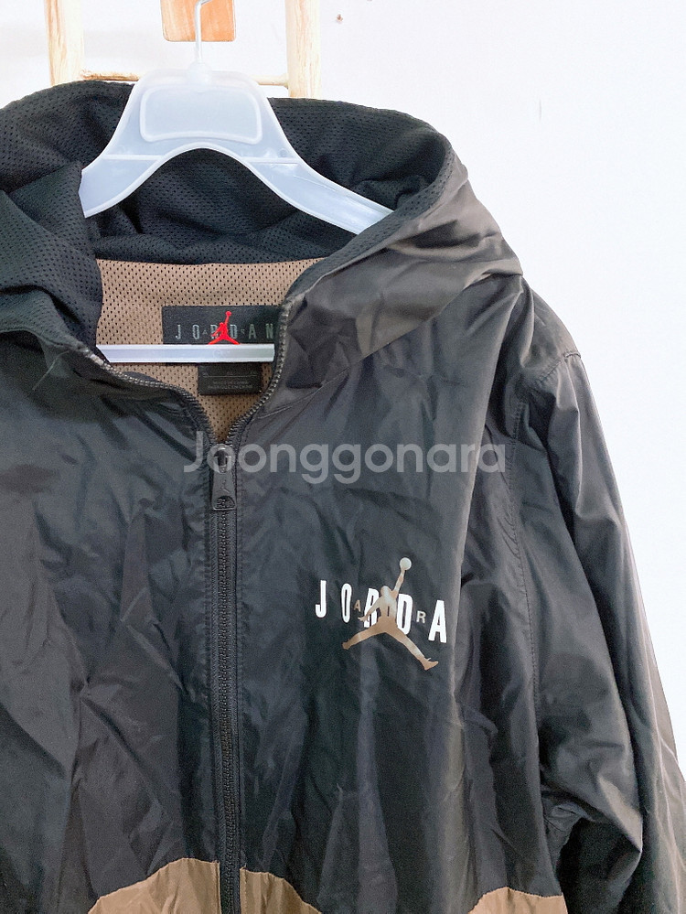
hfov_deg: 53.1
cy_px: 457
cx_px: 343
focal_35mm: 26
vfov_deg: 67.3
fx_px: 687
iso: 250
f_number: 1.8
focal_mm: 4.25
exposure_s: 1/60
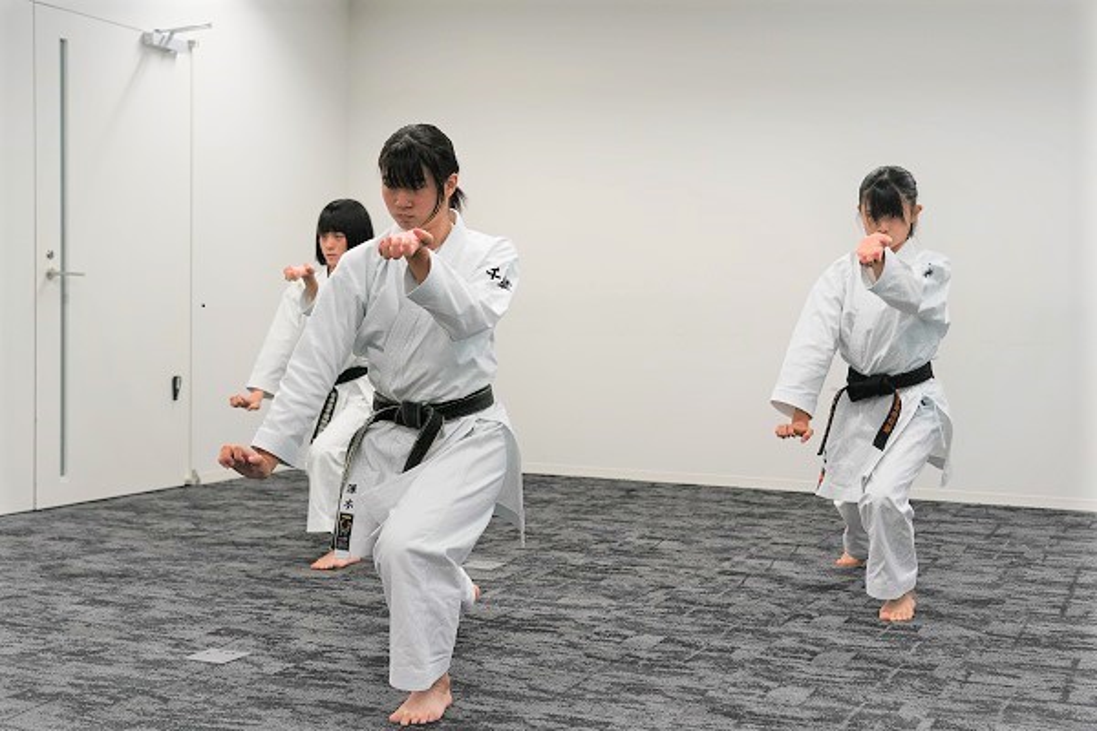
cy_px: 366
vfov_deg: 29.2
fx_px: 1402
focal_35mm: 46
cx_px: 548
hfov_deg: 42.7
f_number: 4
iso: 2000
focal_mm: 46
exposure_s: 1/500
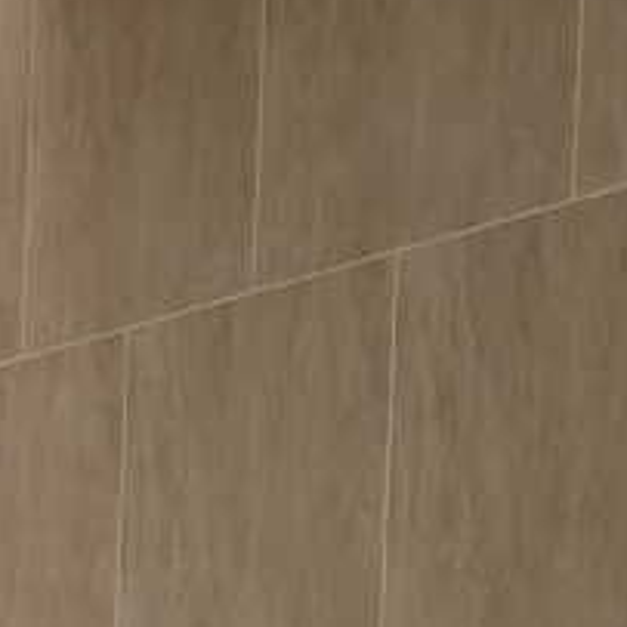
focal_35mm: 94
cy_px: 877
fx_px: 1926
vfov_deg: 17.1
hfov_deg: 15.6
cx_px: -528
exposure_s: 1/30
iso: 160
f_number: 1.8
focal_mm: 3.95
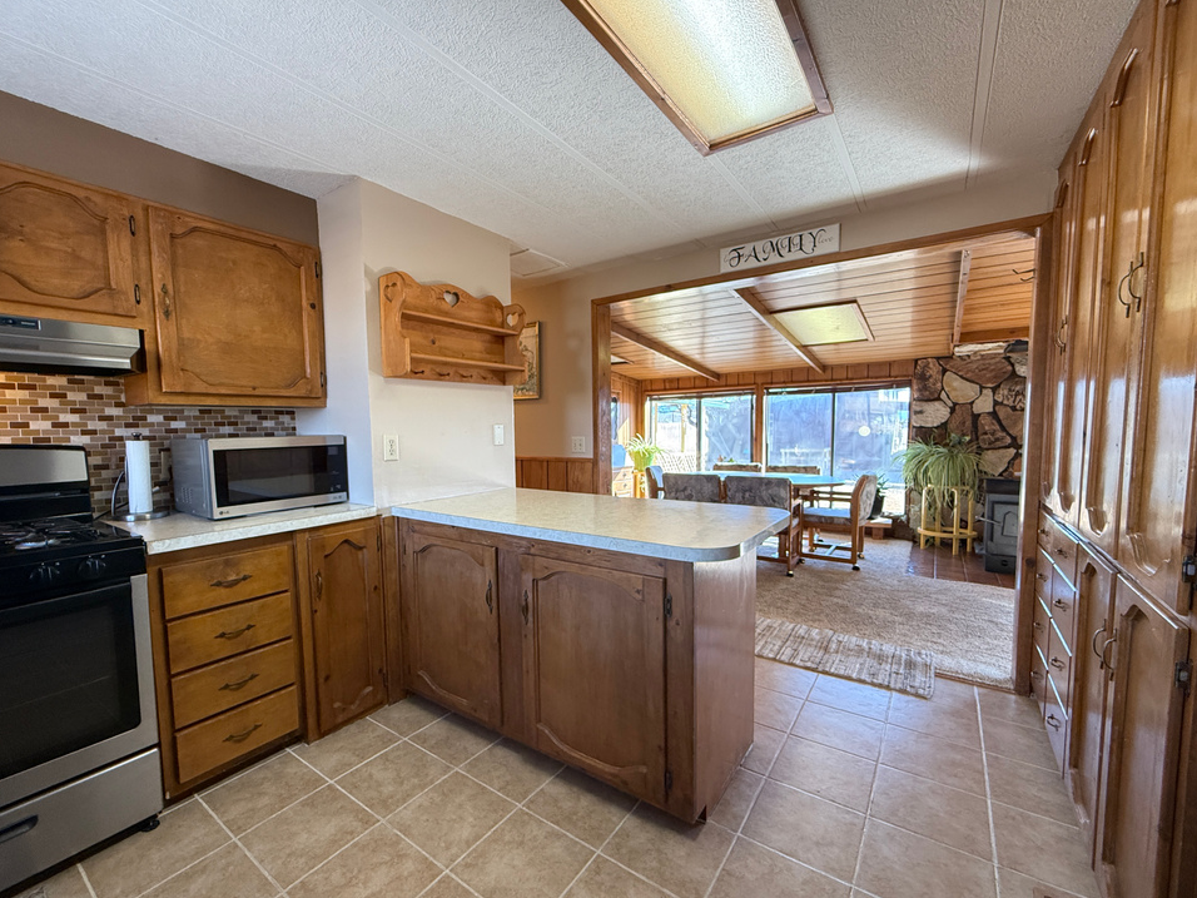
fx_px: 519
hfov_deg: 98.1
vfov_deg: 81.7
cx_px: 562
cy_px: 467
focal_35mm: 15
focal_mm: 2.22
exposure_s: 1/120
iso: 320
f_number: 2.2
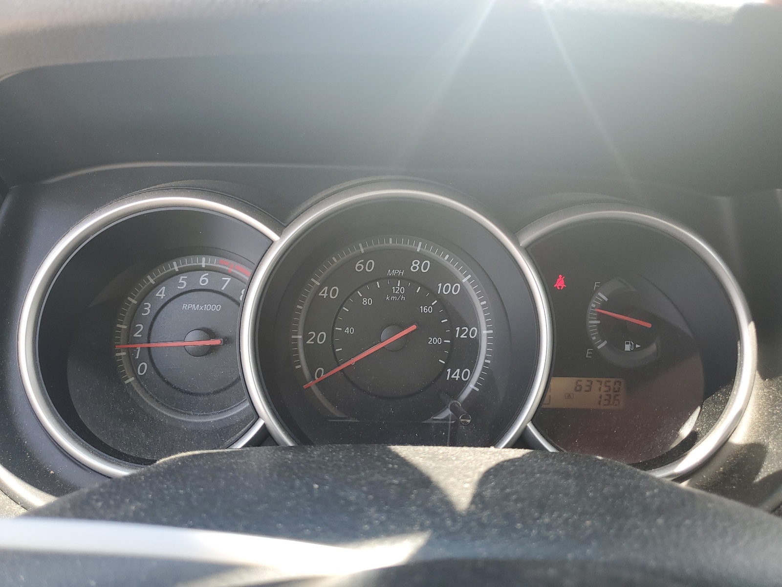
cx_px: 391
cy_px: 294
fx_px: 587
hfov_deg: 67.3
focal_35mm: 26
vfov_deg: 53.1
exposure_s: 1/238
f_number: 1.5
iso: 50
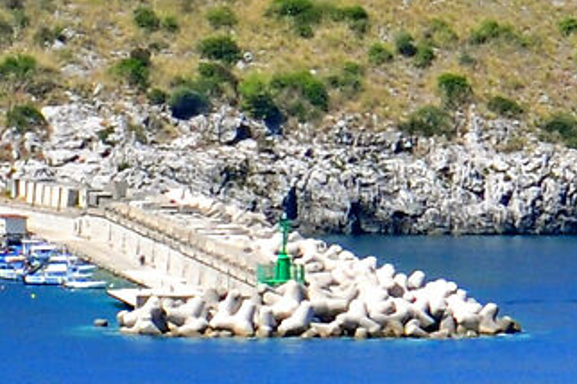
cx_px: -502
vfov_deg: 2.0
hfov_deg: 3.0
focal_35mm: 693
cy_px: 48
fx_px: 11096
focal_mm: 62
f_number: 6.3
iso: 200
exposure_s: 1/640
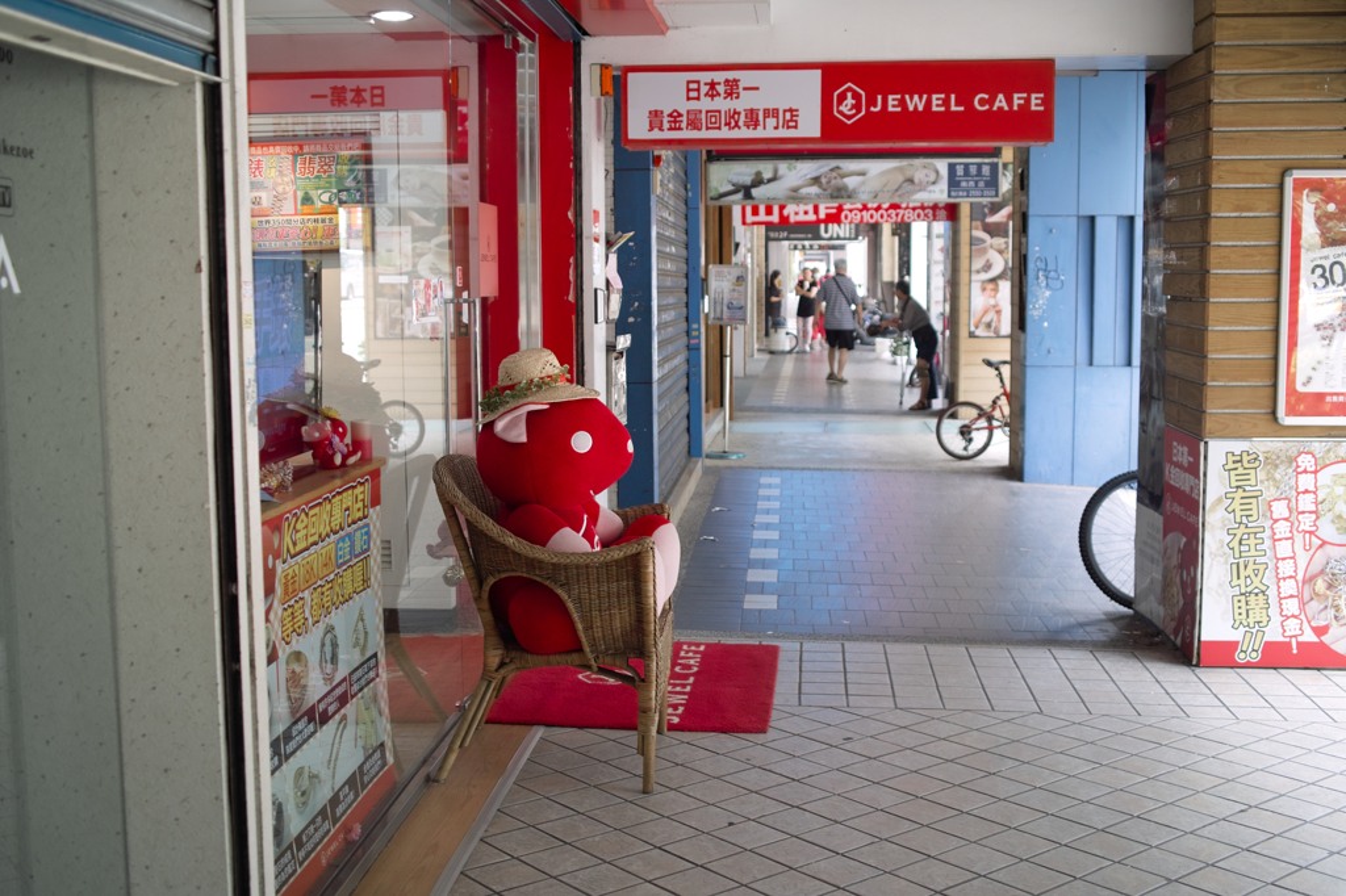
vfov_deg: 32.6
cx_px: 673
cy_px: 448
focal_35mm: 41
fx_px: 1532
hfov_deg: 47.4
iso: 100
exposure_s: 1/40
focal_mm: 24.2
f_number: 2.8
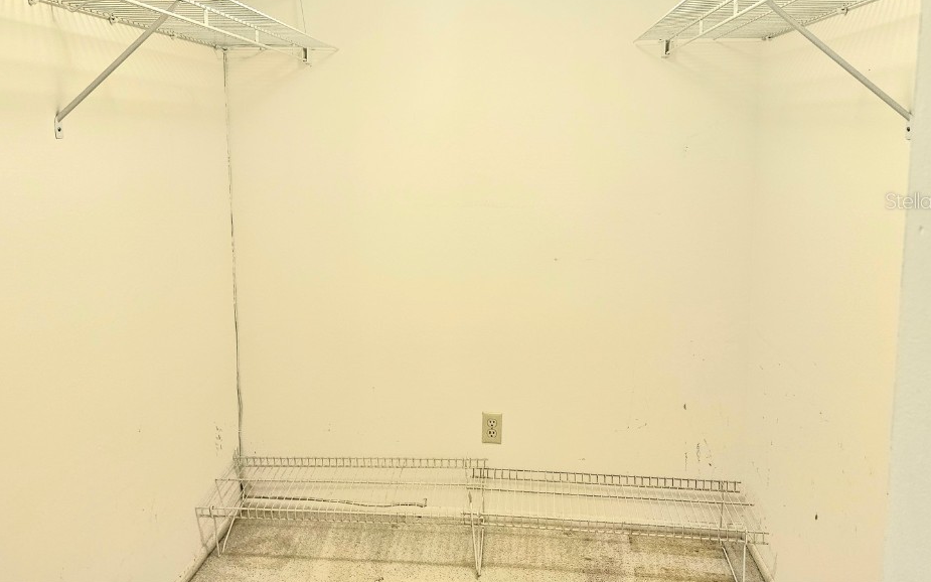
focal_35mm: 27
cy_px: 200
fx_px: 685
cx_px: 465
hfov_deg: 68.4
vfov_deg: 45.4
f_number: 1.8
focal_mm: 5.4
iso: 200
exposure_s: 1/120
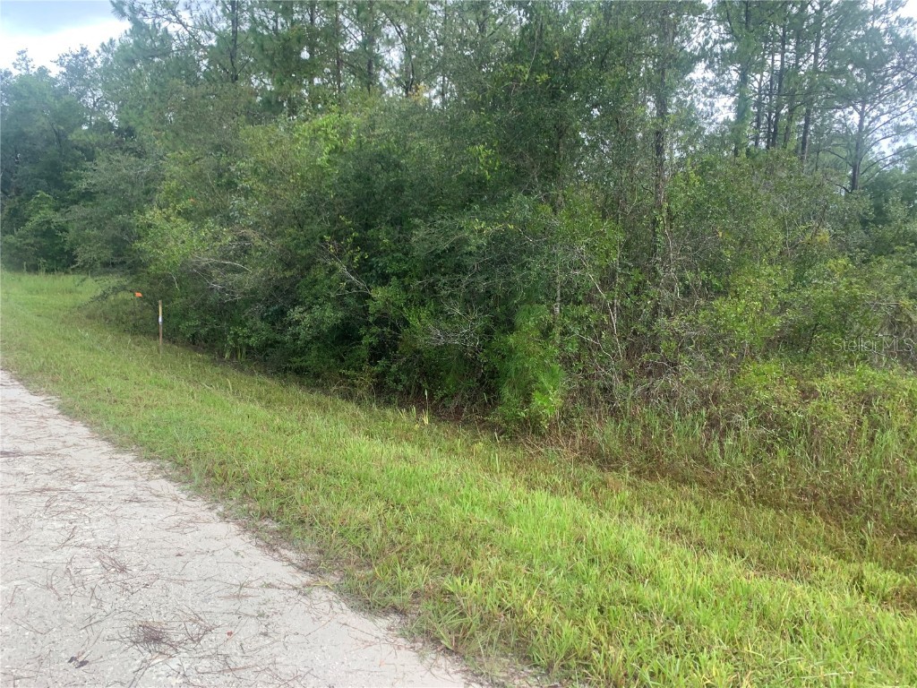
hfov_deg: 67.3
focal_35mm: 26
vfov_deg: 53.1
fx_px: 689
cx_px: 458
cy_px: 344
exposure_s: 1/120
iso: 100
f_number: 1.8
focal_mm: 4.25
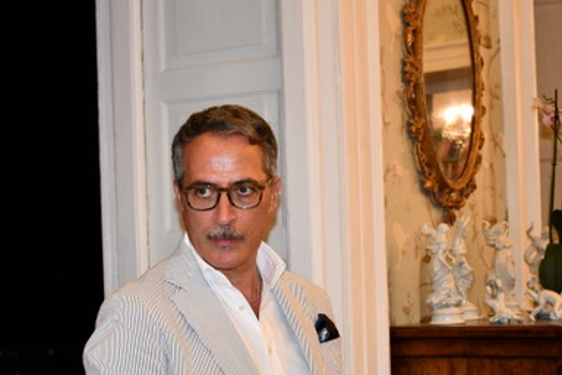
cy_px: 256
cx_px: 240
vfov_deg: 18.1
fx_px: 1171
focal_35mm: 75
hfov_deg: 27.0
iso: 1100
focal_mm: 30
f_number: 4.2
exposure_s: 1/60
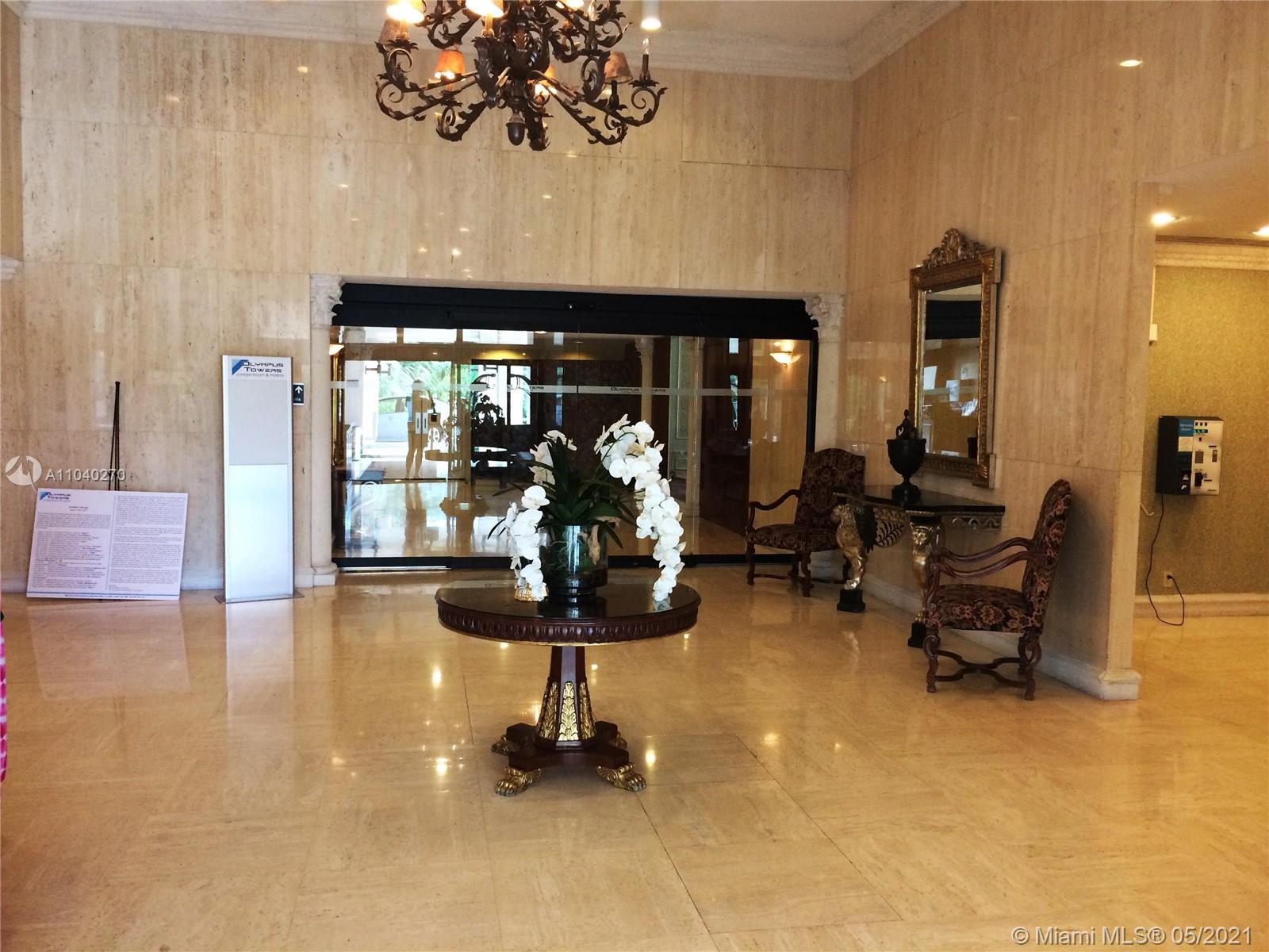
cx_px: 634
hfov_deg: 61.7
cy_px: 476
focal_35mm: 29
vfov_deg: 48.2
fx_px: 1063
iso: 160
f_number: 2.2
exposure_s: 1/30
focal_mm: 4.15
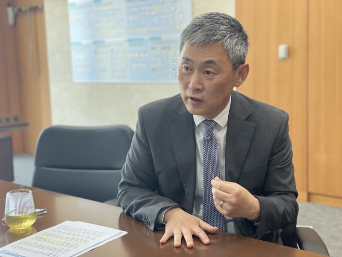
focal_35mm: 52
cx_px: 171
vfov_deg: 28.0
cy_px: 128
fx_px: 514
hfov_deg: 36.8
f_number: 2
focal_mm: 6
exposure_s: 1/120
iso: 250
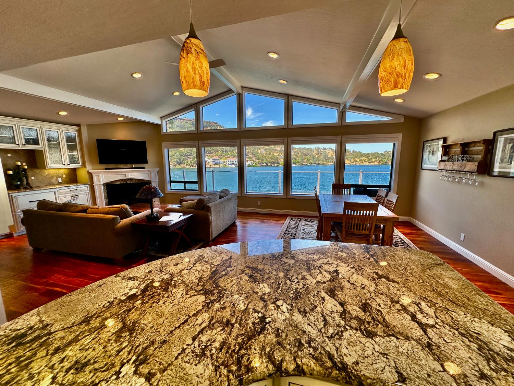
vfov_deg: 85.7
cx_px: 257
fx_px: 208
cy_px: 193
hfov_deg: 102.1
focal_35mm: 14
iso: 40
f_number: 2.2
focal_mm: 2.22
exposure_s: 1/195
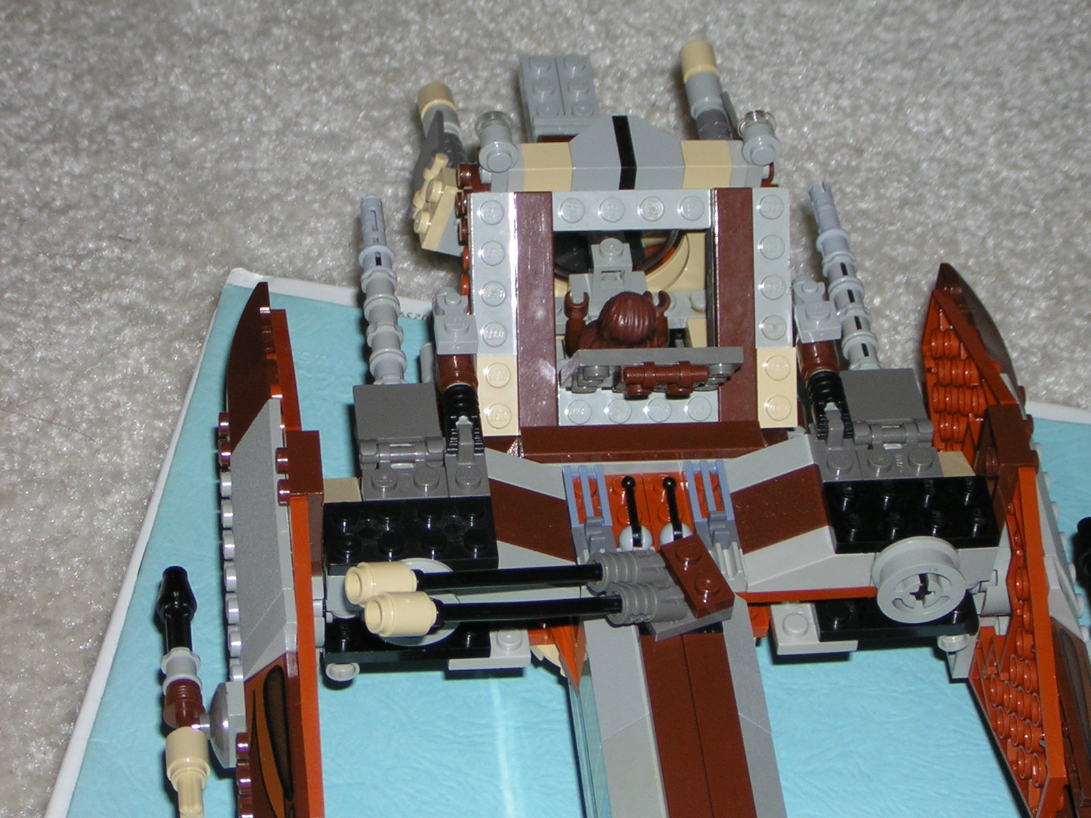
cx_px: 546
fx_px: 3404
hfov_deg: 18.2
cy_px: 409
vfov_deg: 13.7
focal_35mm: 108
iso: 50
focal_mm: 14.1
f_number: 4.7
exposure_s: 1/60.1
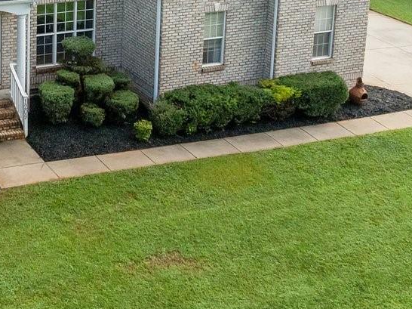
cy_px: -25
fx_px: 1071
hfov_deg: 21.4
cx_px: 57
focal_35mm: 90
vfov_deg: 16.0
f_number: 2.8
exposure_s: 1/640
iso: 160
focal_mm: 12.29
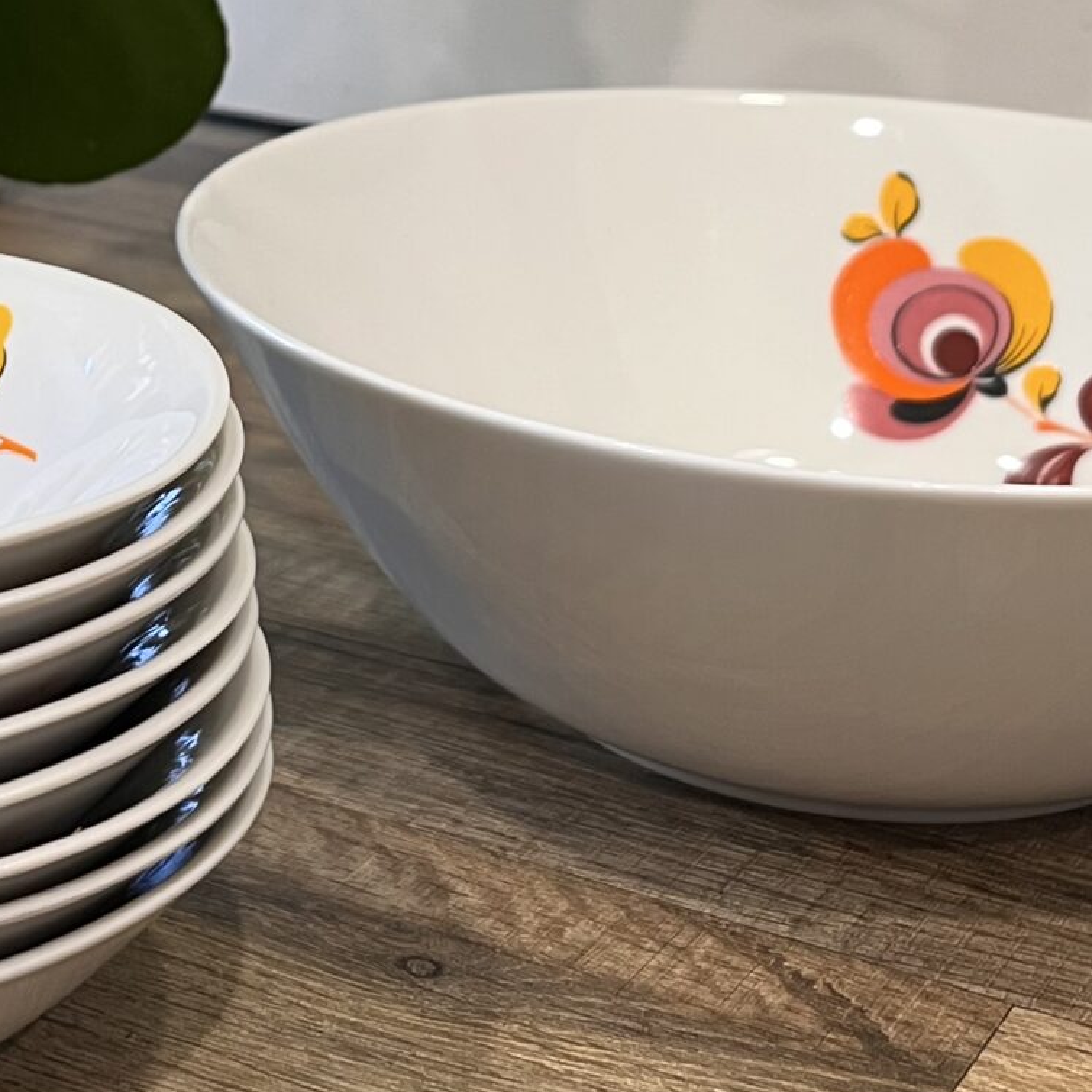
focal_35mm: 78
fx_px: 2784
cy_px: 320
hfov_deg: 22.2
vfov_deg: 22.1
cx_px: 432
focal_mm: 5.1
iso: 80
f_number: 1.6
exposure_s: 1/50
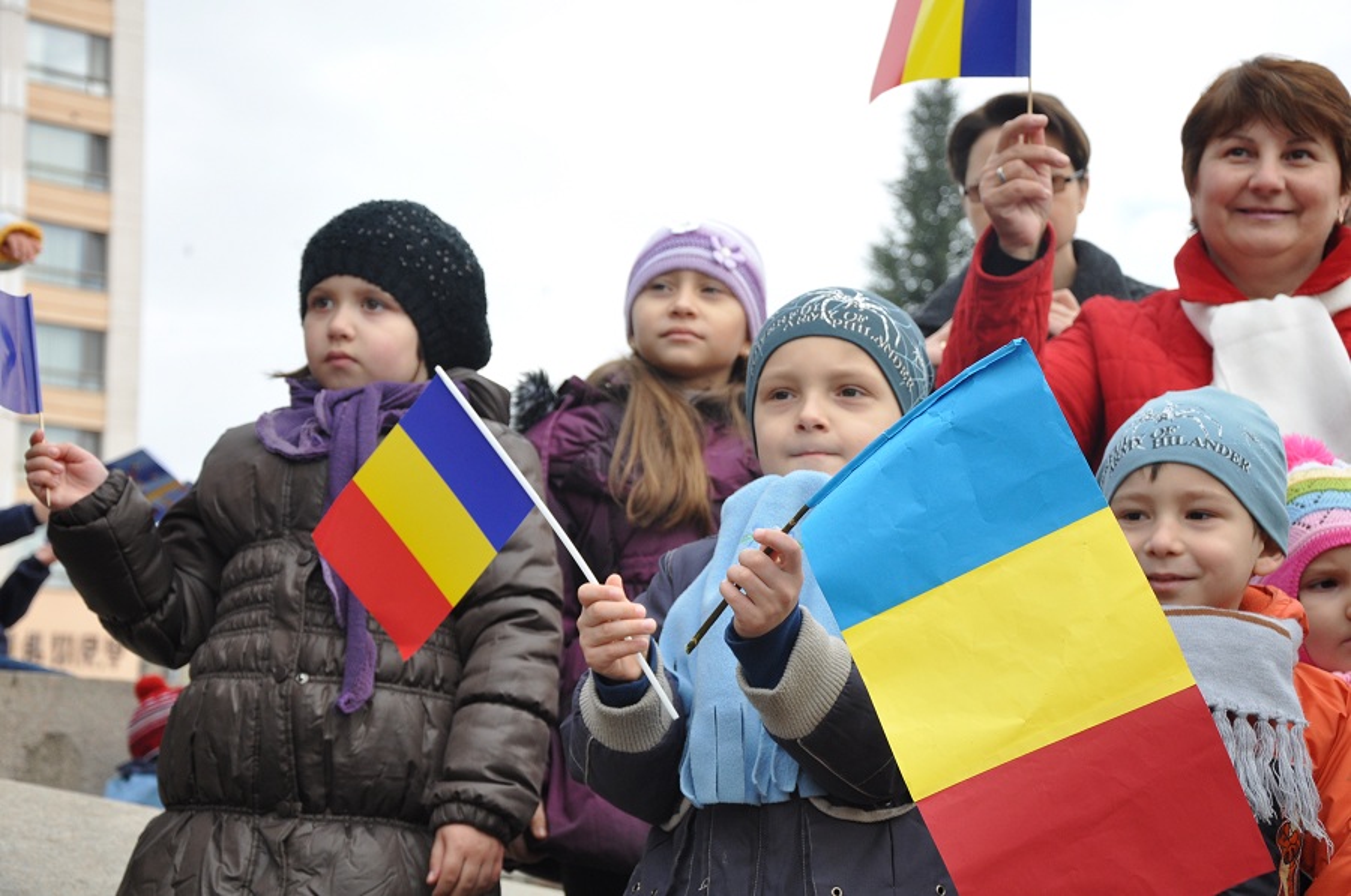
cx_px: 676
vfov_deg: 18.9
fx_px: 2698
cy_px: 448
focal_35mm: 72
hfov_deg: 28.1
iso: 500
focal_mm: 48
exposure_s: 1/400
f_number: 10
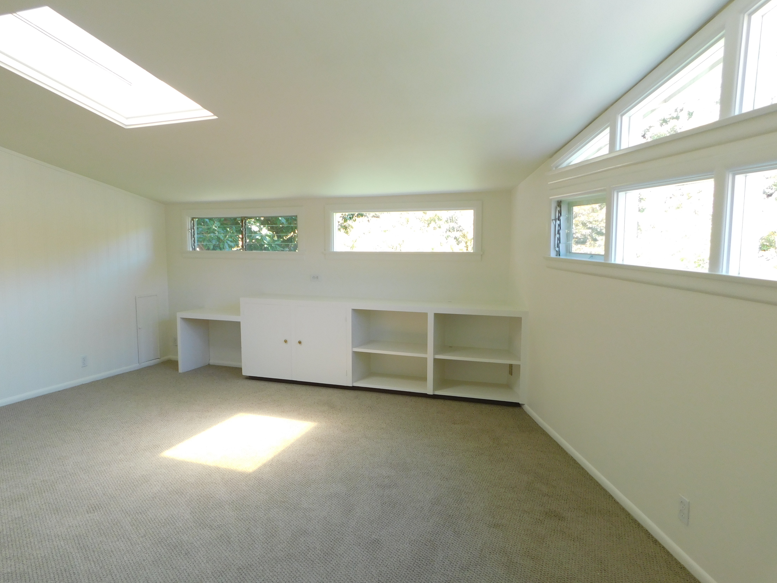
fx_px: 539
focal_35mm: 24
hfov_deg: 71.6
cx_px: 376
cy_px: 294
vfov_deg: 56.8
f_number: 3
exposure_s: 1/60
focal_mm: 4
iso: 125
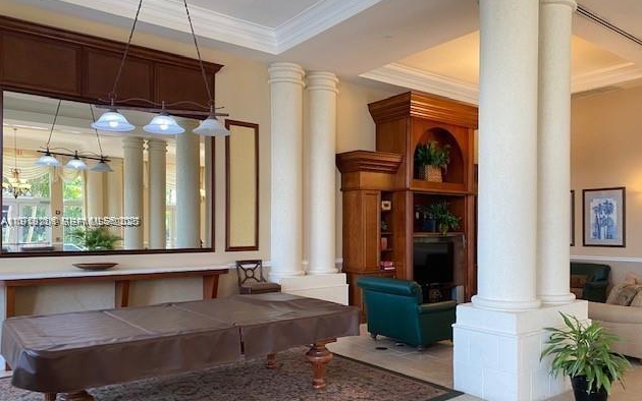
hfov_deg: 66.5
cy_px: 222
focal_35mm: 28
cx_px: 325
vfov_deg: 44.5
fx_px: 490
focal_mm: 4.25
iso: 80
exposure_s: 1/60
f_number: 1.8
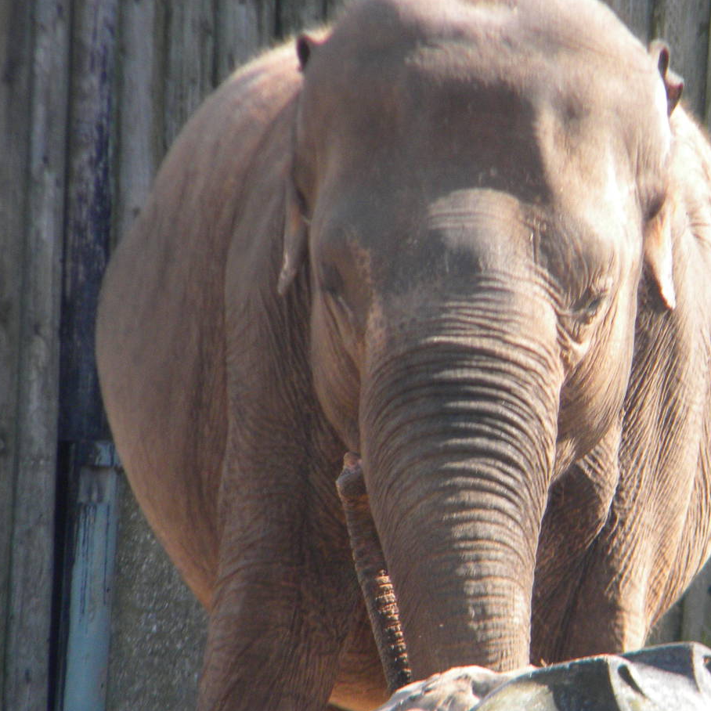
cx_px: 545
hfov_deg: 2.7
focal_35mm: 645
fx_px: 14988
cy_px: 443
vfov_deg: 2.7
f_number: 5.4
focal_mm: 75
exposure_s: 1/250
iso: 192
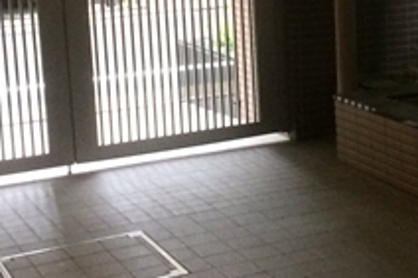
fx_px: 1056
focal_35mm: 91
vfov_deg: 14.9
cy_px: 61
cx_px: 392
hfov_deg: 21.8
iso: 250
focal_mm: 4.15
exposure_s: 1/30
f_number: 2.2
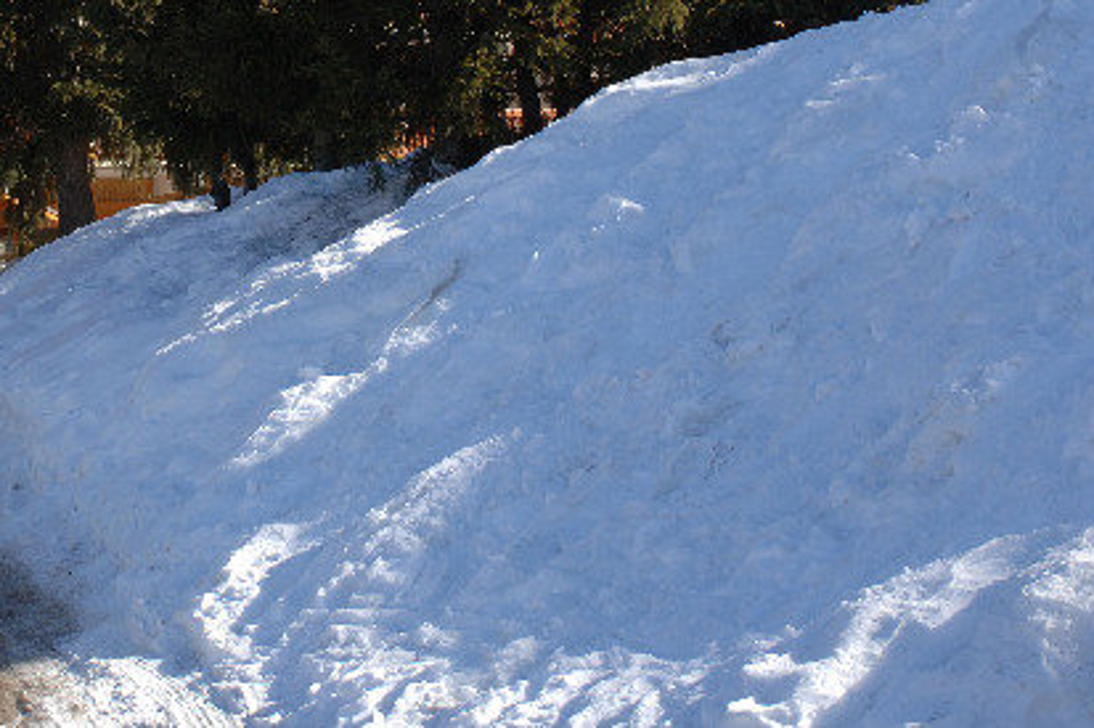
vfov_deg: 15.0
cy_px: 26
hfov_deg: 22.3
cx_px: 191
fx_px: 2733
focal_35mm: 90
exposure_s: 1/180
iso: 400
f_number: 14
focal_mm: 31
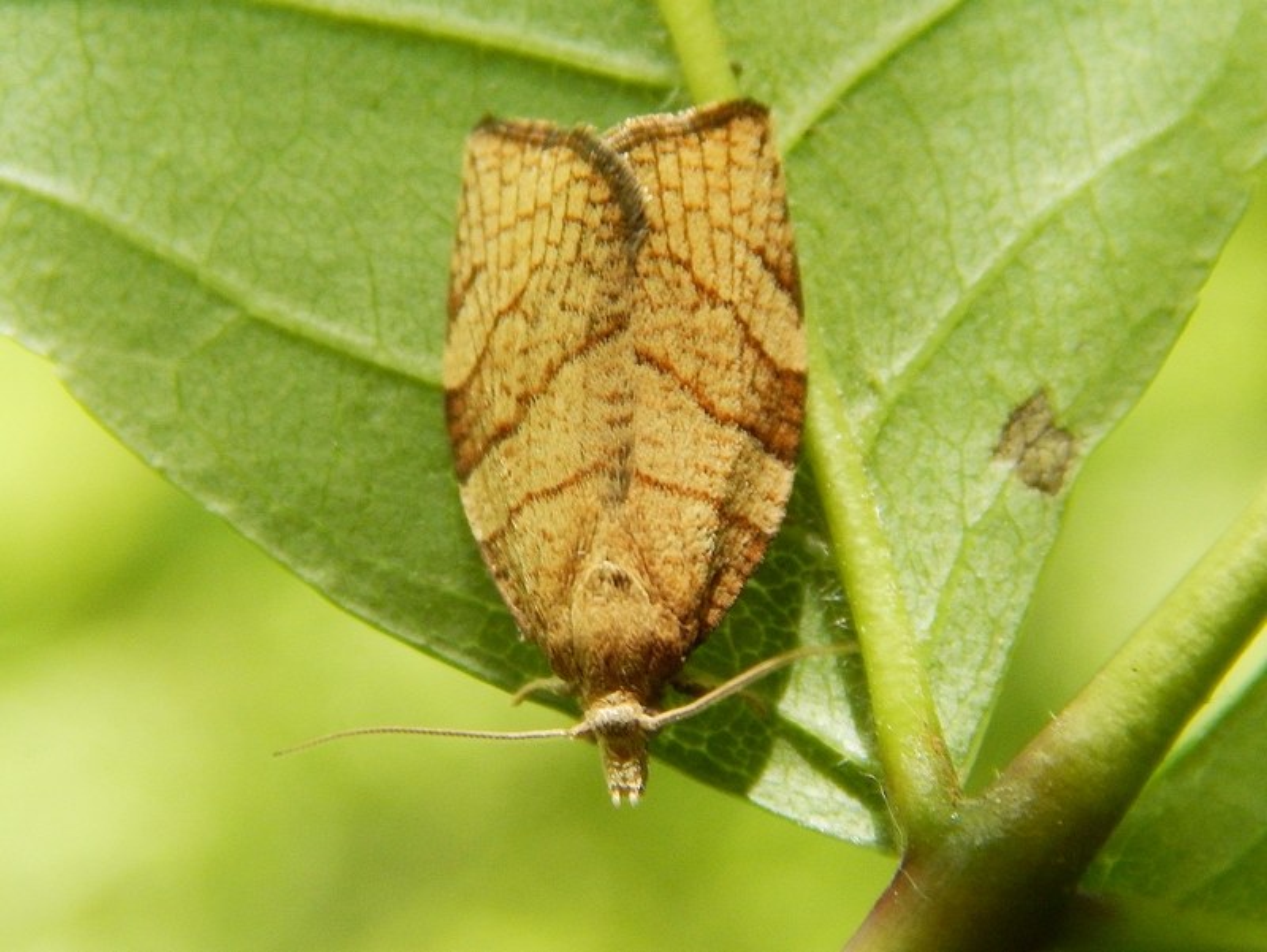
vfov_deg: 12.9
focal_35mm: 115
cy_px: 476
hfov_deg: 17.1
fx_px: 4212
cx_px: 634
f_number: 4.6
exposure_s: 1/125
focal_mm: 20.5
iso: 400
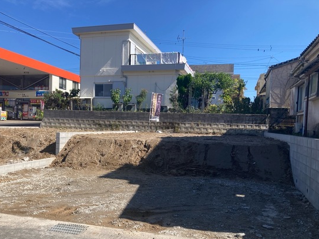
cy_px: 140
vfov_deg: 42.8
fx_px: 304
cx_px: 133
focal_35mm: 33
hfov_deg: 55.1
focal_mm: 3.99
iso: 20
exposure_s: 1/1675
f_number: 1.8
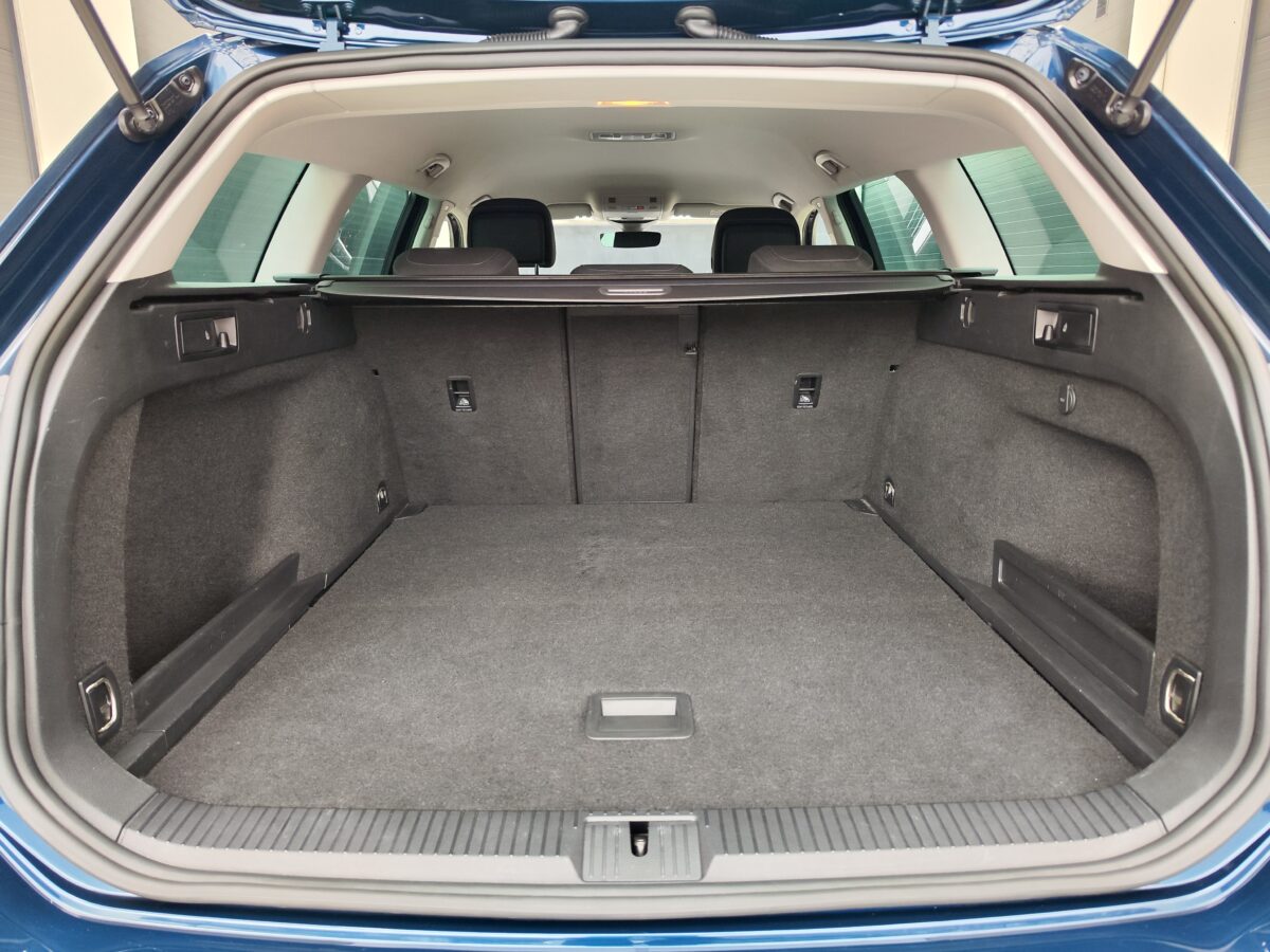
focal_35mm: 23
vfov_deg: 58.9
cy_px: 476
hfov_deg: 73.9
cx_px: 635
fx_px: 844
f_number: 1.69
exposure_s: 1/66.2
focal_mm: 7.01
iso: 339
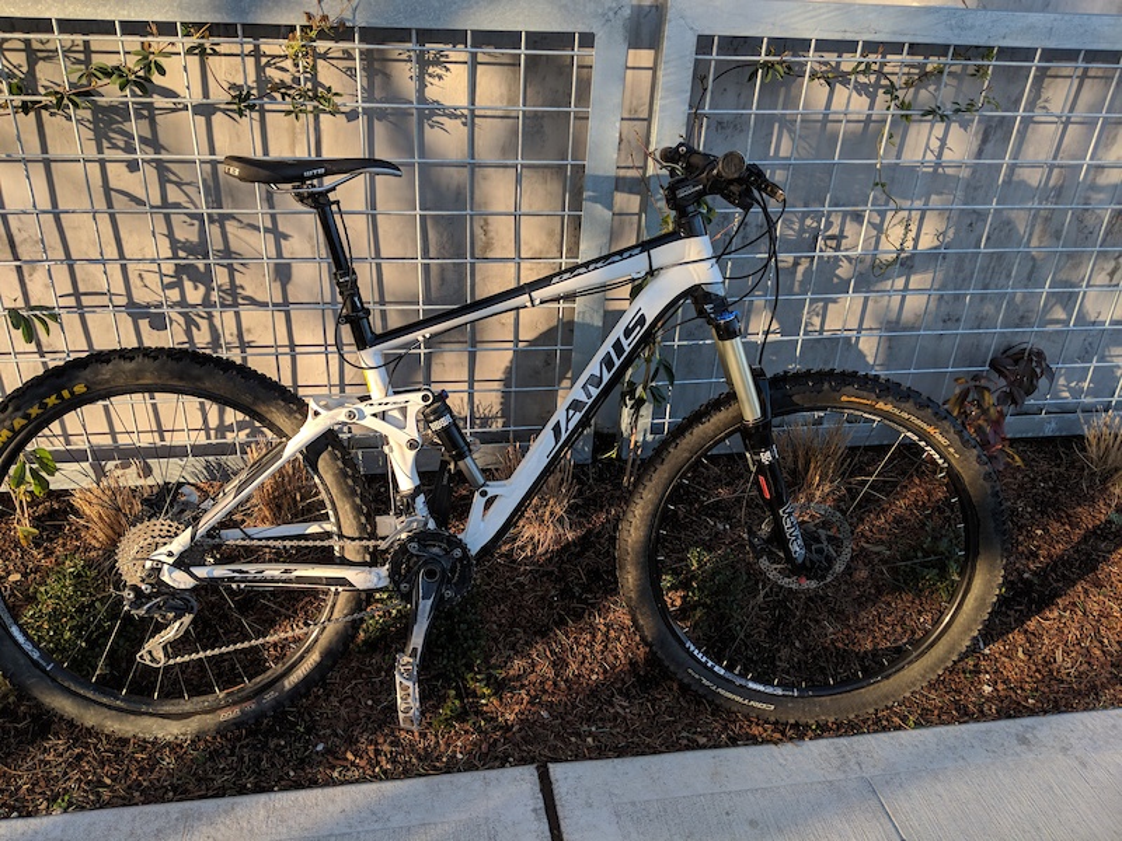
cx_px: 561
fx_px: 875
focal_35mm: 27
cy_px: 420
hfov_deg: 65.3
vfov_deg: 51.4
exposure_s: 1/650
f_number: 1.8
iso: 51
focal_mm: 4.44
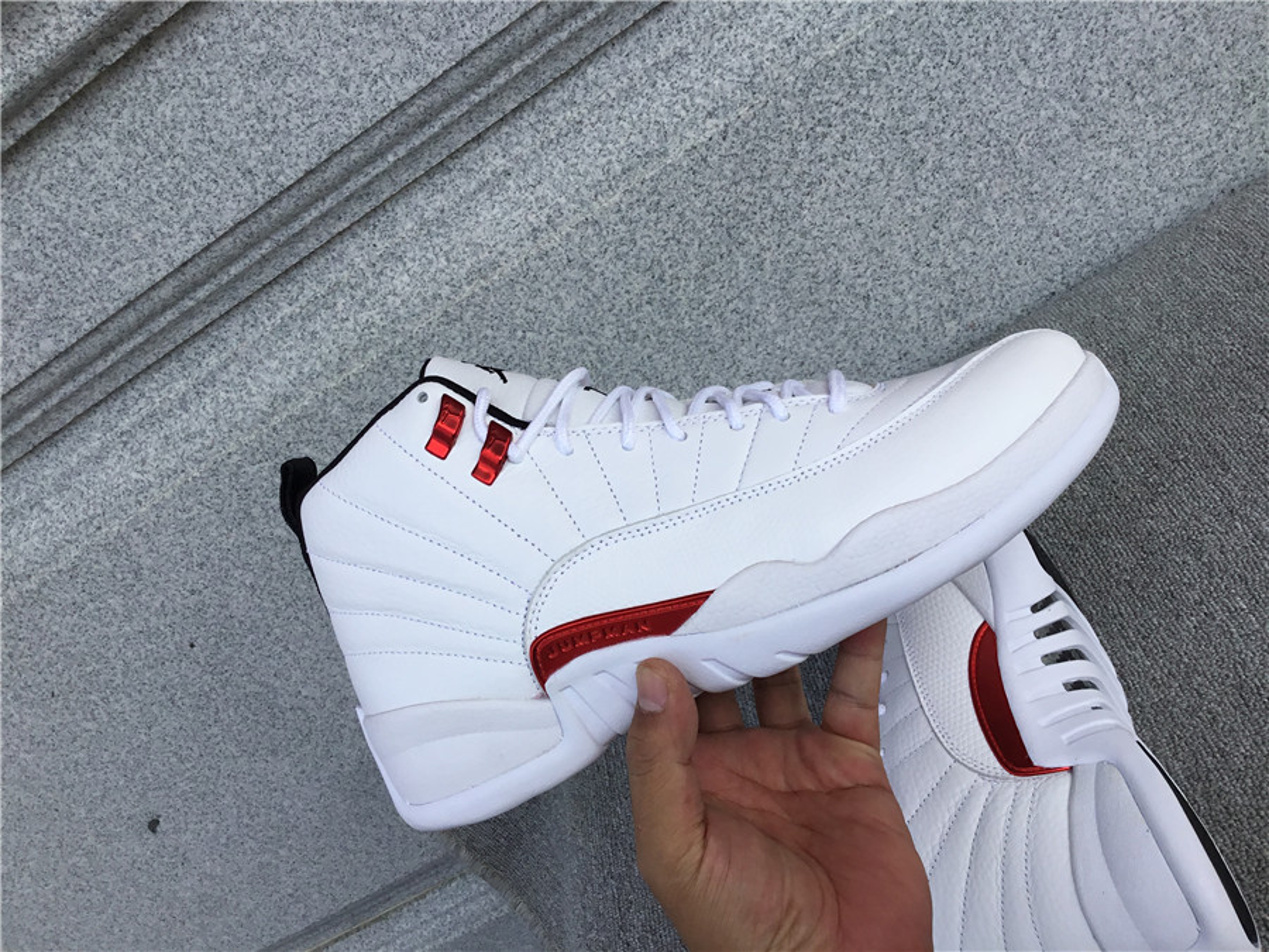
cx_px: 634
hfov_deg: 58.4
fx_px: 1136
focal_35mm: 31
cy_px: 476
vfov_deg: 45.4
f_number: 2.4
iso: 25
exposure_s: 1/815
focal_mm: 3.3
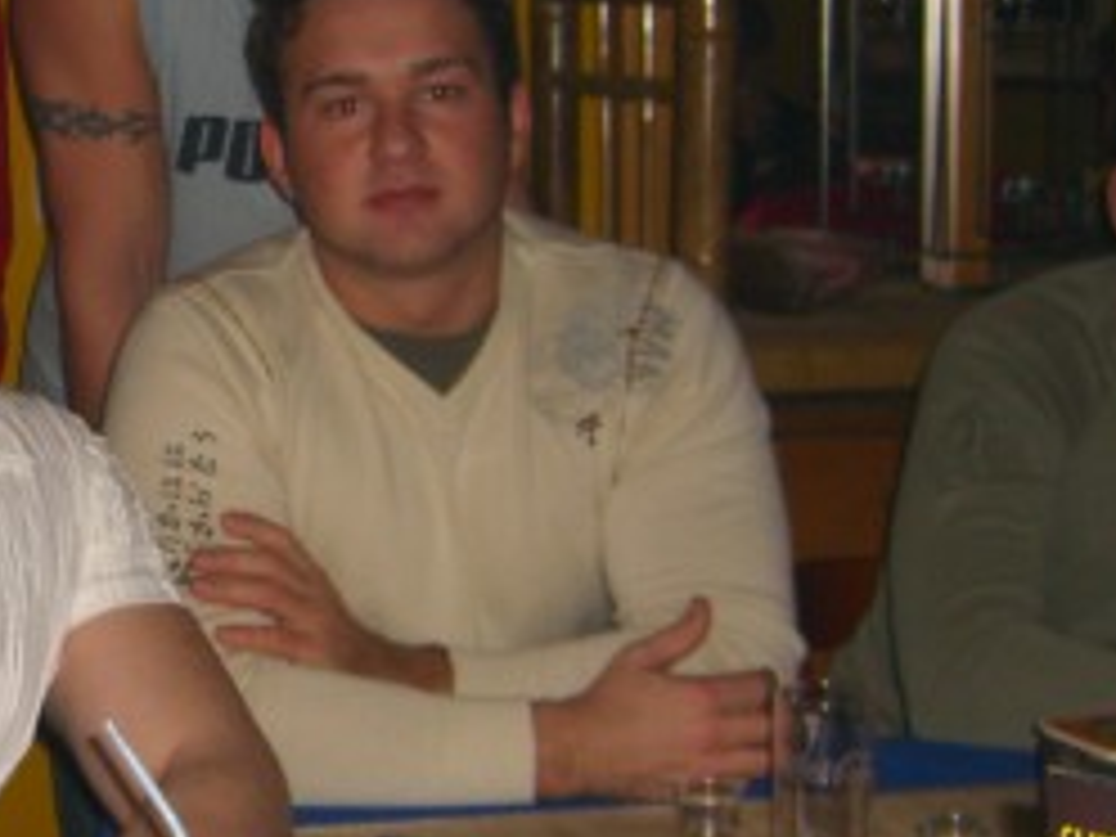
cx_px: -54
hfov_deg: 20.5
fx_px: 2966
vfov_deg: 16.1
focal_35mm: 92
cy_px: 387
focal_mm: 7.9
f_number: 2.8
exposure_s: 1/60
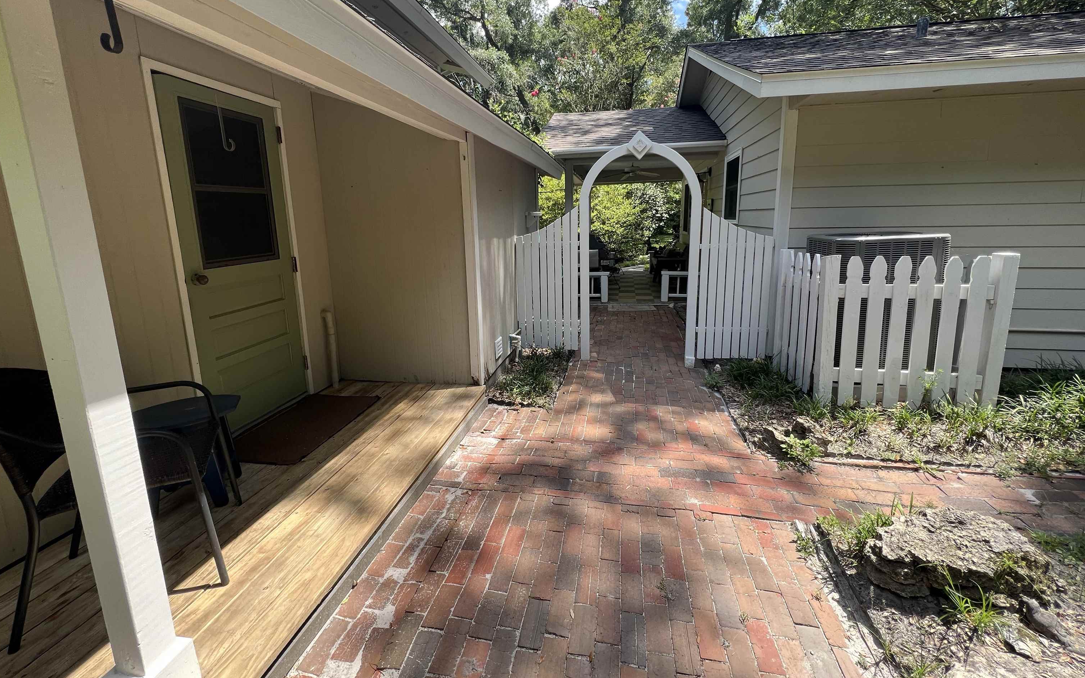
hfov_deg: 105.3
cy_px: 295
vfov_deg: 78.2
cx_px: 540
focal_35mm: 14
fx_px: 414
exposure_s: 1/336
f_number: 1.8
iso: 32
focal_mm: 1.57
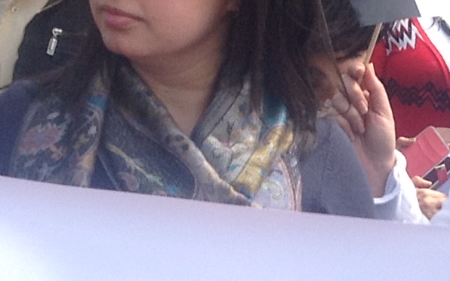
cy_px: 319
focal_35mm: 161
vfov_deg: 8.1
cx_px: 360
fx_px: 1975
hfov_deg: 12.9
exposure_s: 1/643
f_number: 2.4
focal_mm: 4.28
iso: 80
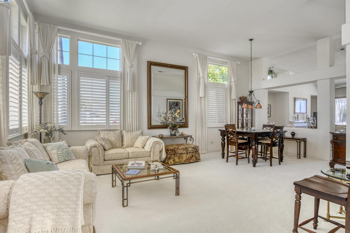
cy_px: 116
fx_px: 146
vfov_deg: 77.3
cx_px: 175
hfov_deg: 100.4
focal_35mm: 15
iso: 500
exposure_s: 1/800
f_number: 4
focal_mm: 10
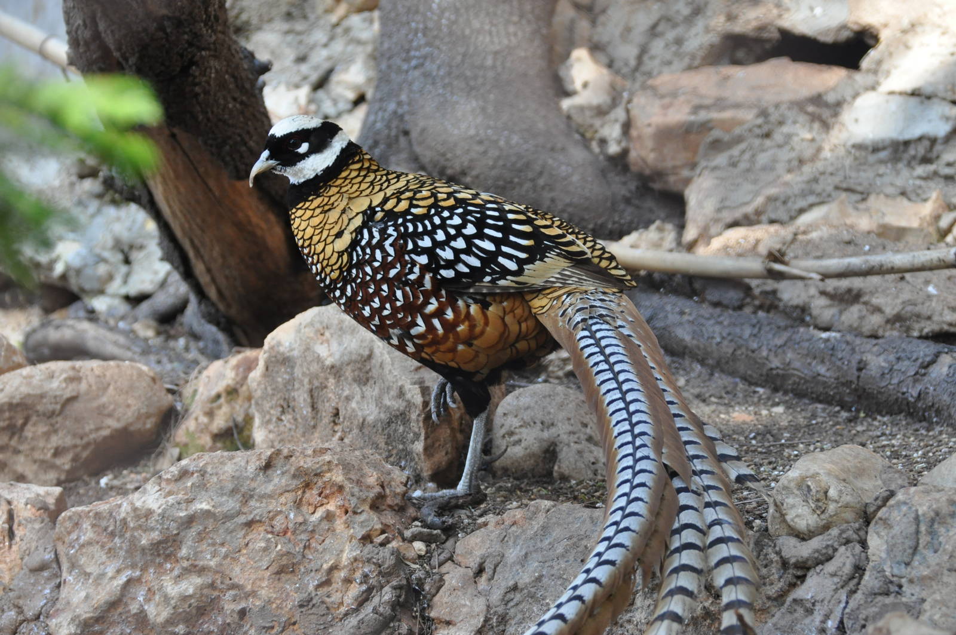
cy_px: 318
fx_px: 3979
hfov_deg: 13.7
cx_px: 478
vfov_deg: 9.1
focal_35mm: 150
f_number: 5.6
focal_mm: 100
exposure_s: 1/125
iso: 1000
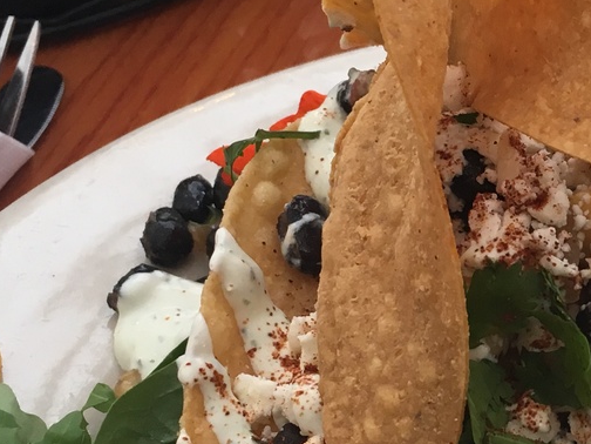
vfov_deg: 16.0
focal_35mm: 92
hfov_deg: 20.4
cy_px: 356
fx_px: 1571
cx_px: 627
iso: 25
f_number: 2.2
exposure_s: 1/30
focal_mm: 4.15
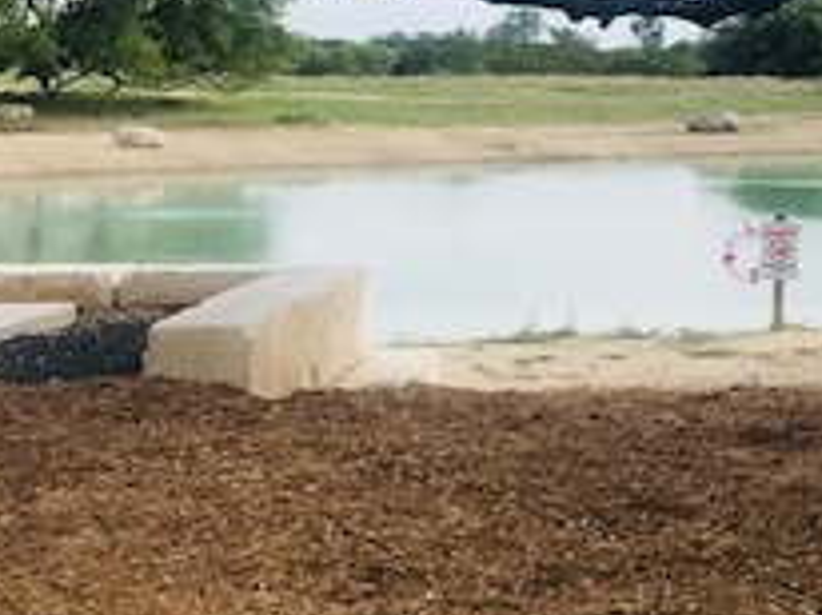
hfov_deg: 20.6
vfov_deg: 16.3
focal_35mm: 87
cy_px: -124
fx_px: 2064
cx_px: 1057
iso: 20
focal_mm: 3.99
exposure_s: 1/2083
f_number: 1.8
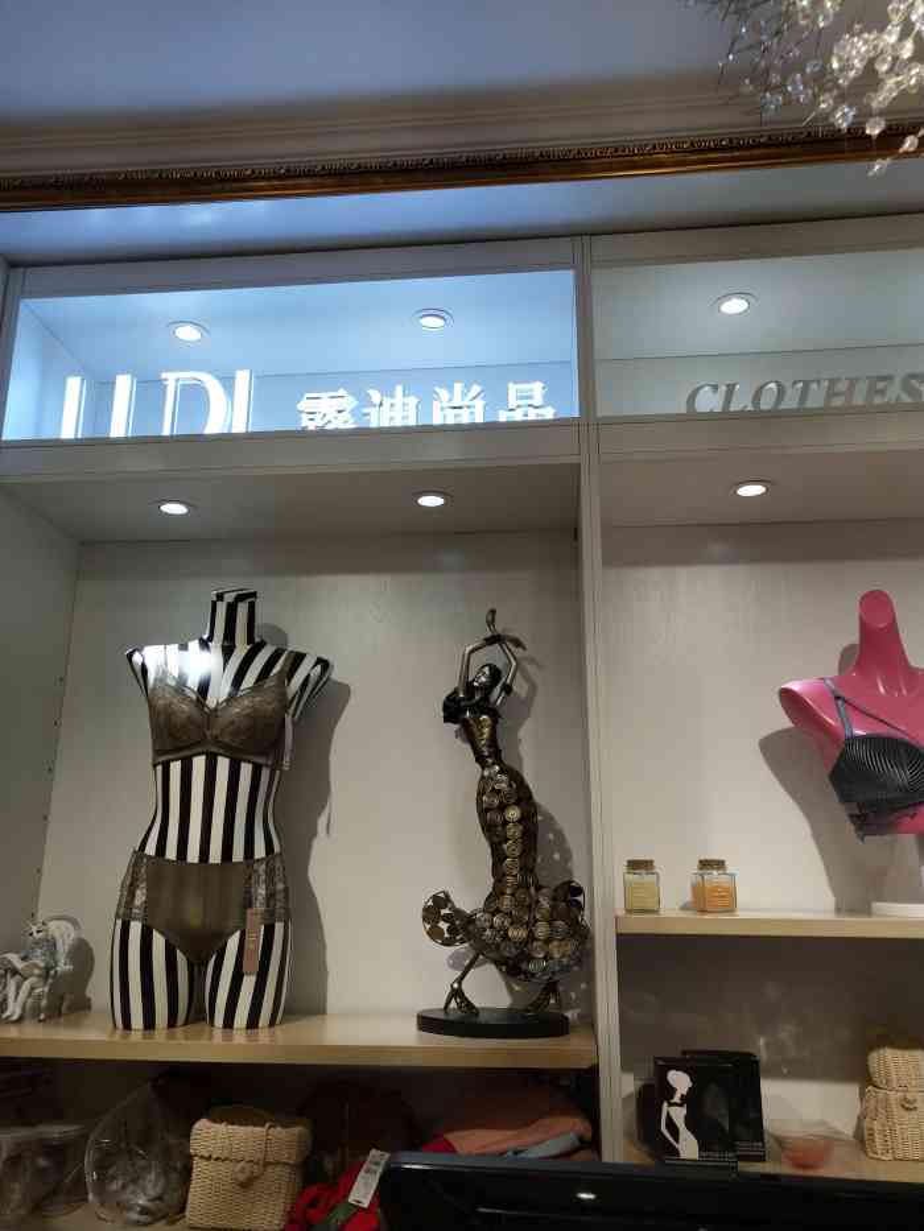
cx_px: 462
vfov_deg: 60.0
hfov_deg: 46.8
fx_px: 1067
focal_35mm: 30
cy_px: 616
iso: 67
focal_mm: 3.95
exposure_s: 1/357
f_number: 1.8
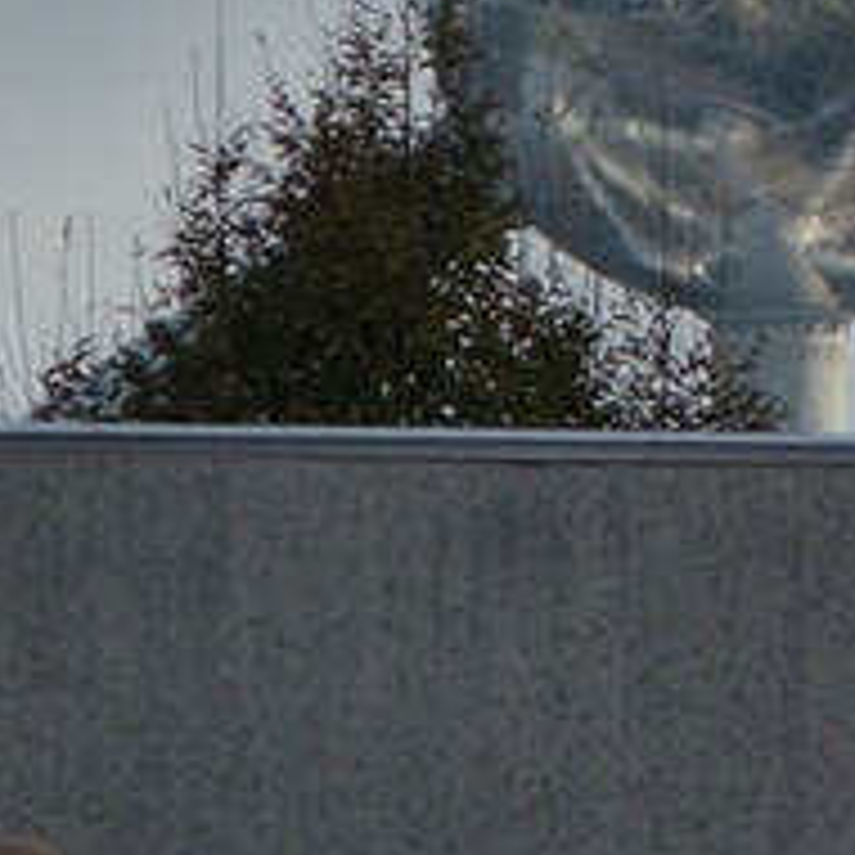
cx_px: 806
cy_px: -140
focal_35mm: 2115
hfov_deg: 0.8
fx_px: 59102
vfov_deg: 0.8
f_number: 5.6
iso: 125
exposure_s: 1/320
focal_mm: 108
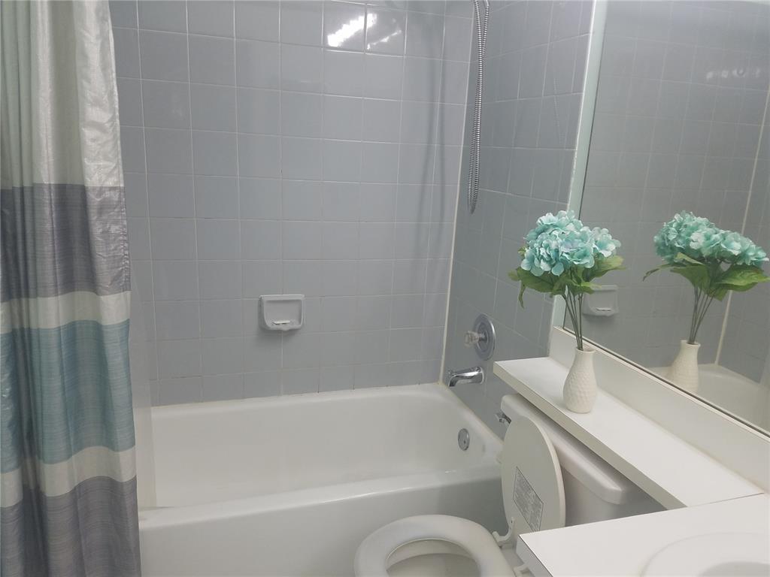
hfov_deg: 67.3
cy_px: 288
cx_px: 385
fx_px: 578
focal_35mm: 26
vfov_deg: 53.1
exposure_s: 1/120
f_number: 1.7
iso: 80
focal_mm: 4.2
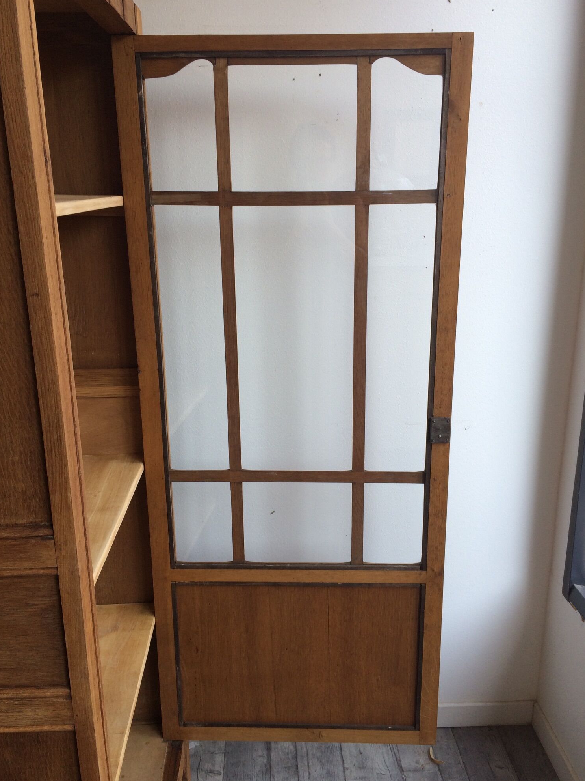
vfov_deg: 60.0
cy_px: 389
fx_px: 676
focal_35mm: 30
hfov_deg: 46.8
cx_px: 293
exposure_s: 1/106
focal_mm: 4.15
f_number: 2.2
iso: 32
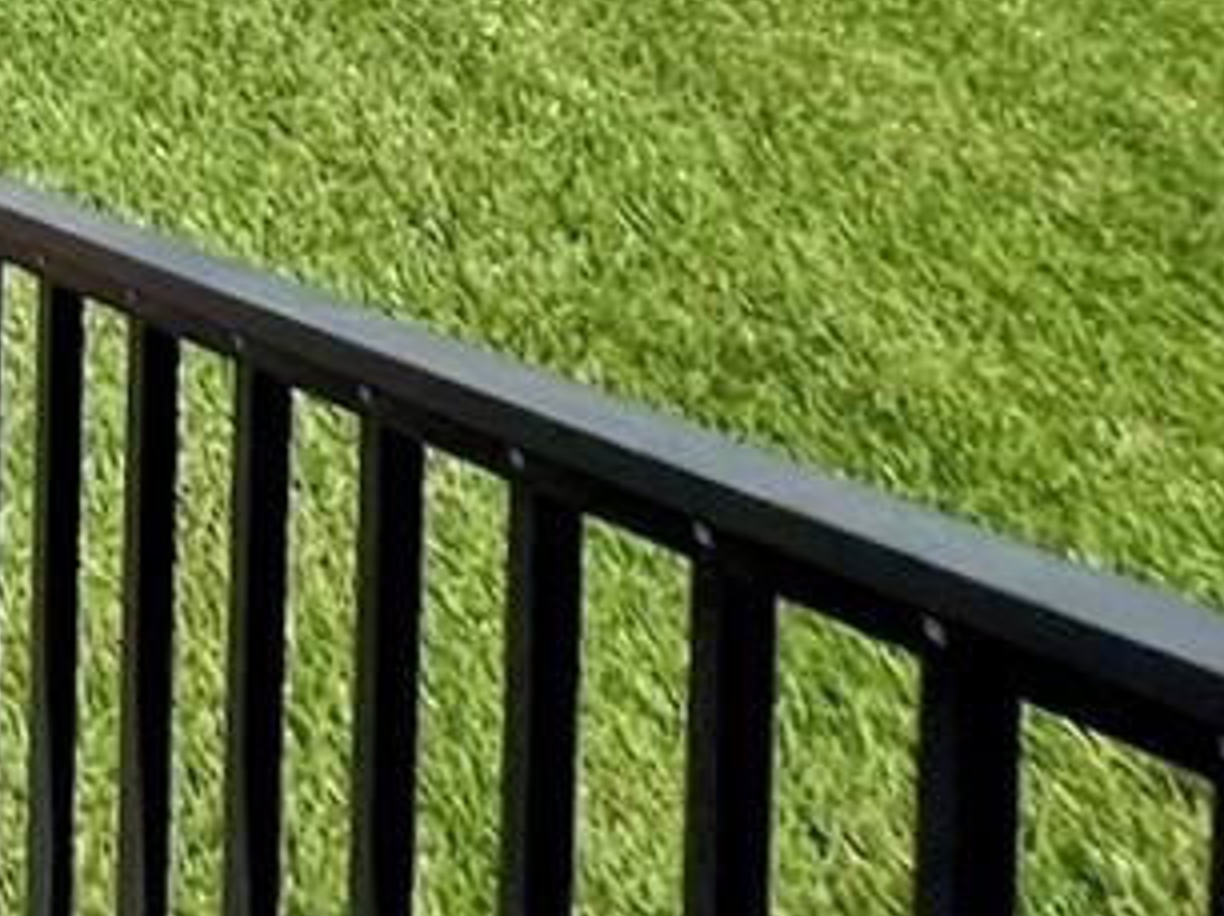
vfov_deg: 14.9
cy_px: -1184
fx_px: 2403
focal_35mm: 68
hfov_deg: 18.7
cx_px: -1204
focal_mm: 1.57
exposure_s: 1/2732
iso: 32
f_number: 1.8
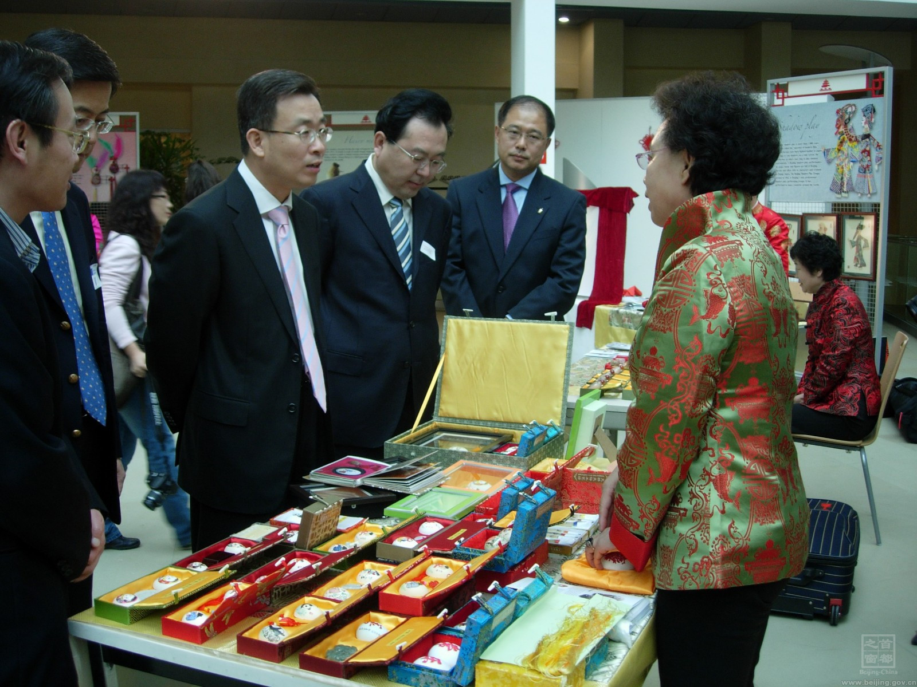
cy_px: 344
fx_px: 1007
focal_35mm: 38
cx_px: 458
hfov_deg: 49.0
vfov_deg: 37.7
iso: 64
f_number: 2.8
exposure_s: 1/42.7
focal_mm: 7.8
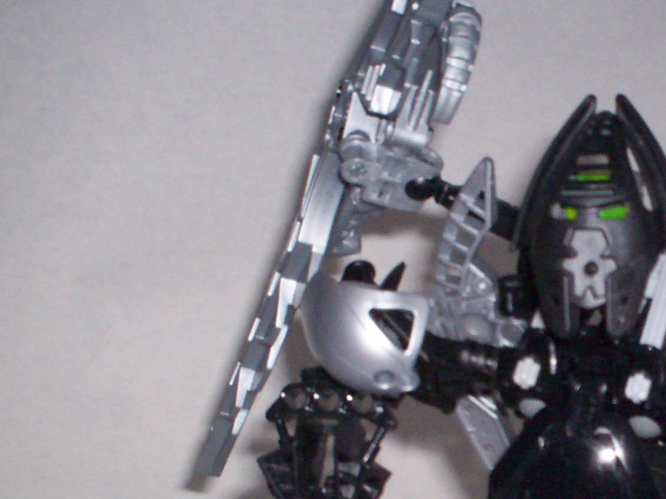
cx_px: 607
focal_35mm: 83
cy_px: 423
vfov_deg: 17.6
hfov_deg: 22.9
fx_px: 1597
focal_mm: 6
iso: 140
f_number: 4.5
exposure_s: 1/60
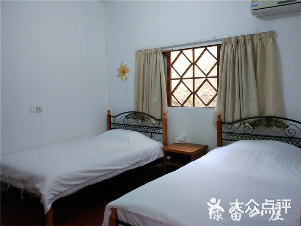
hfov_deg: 71.6
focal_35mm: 24
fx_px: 209
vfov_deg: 56.8
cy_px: 113
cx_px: 150
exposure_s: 1/20
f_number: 2
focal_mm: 4.12
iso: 506
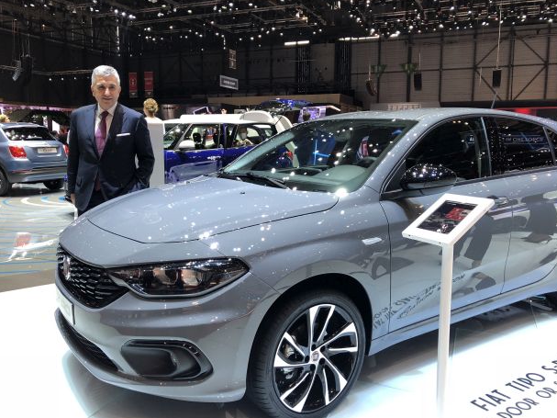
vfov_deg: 46.8
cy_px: 200
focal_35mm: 30
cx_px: 266
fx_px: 483
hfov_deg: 59.9
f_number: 1.8
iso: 40
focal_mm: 3.99
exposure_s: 1/33
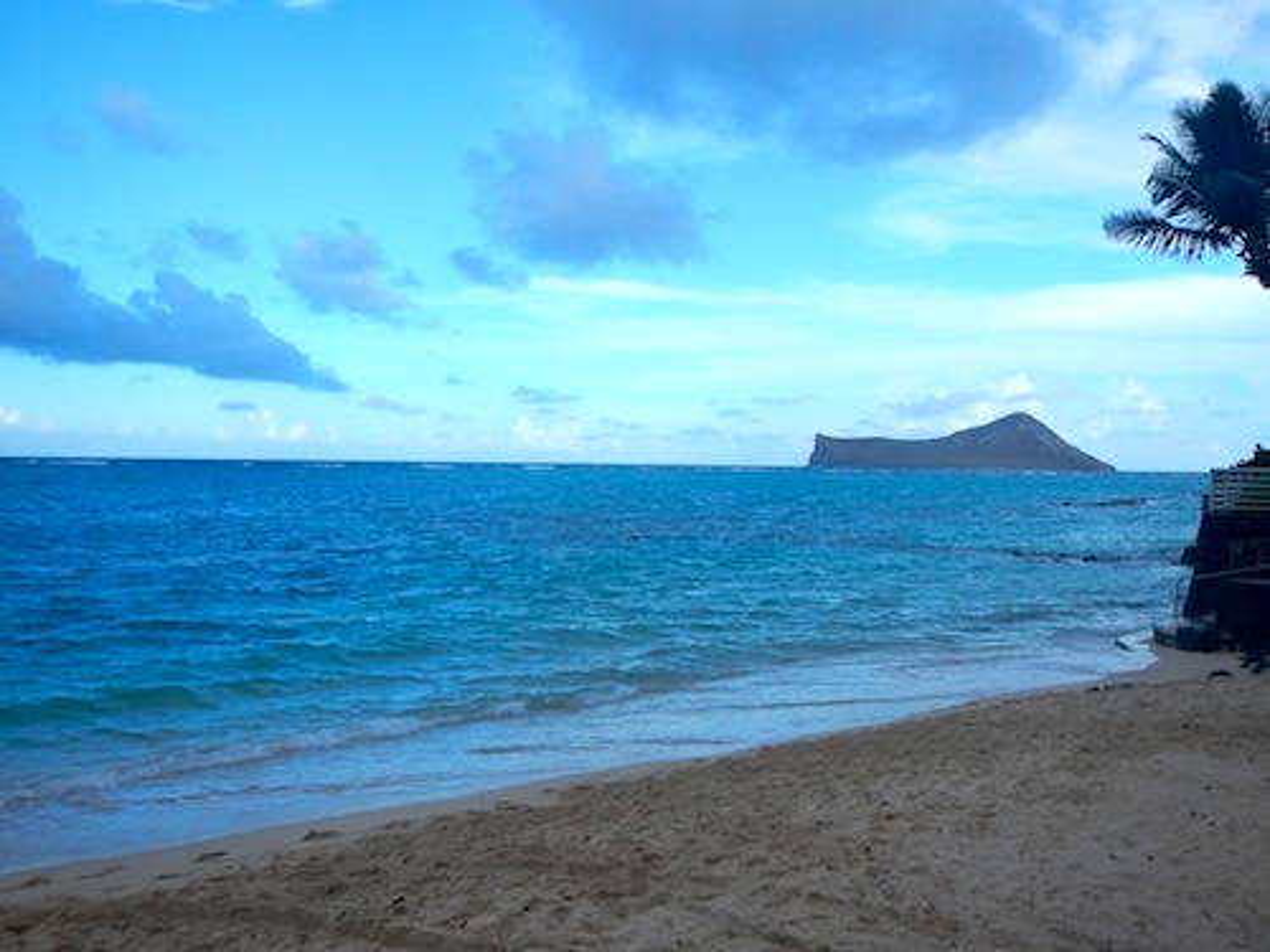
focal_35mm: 36
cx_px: 635
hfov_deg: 51.4
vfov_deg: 39.7
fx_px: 1321
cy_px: 476
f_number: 4
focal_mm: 6.5
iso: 125
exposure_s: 1/800
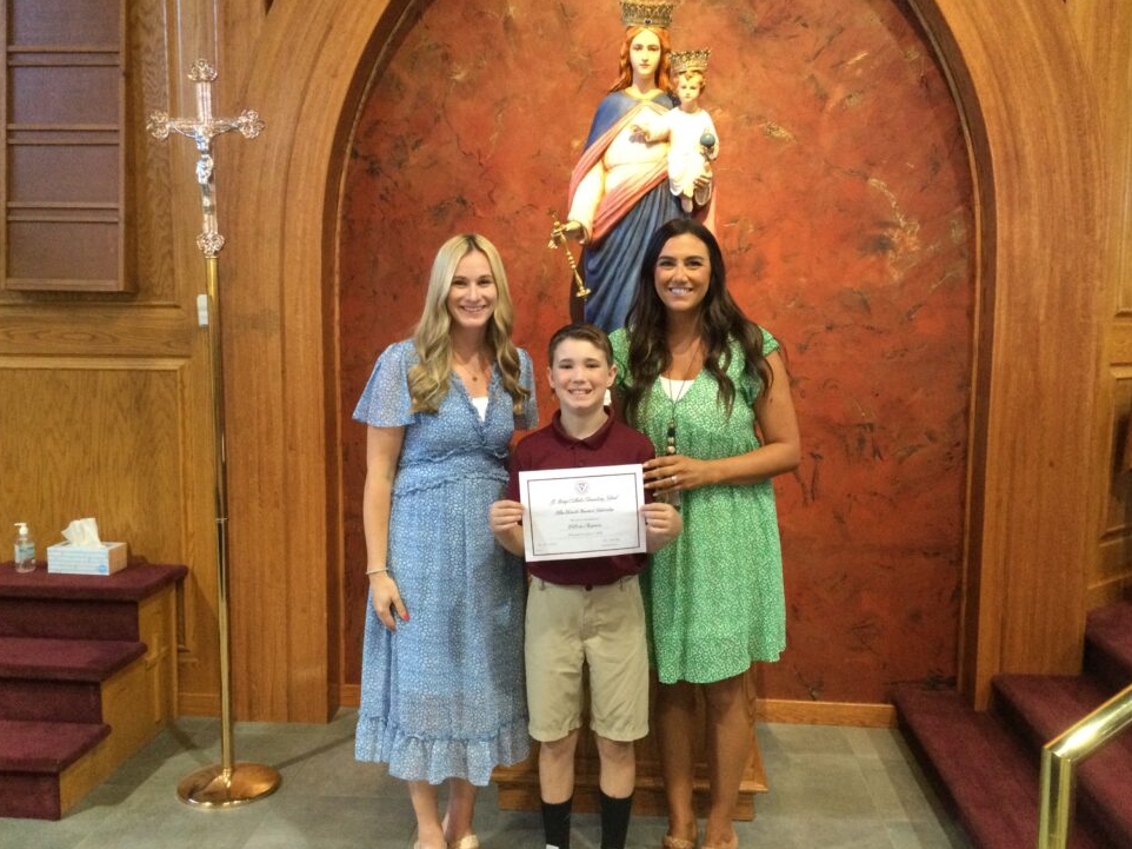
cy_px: 427
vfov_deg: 42.9
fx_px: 1079
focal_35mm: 33
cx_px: 570
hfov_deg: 55.4
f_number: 2.4
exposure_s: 1/17
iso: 200
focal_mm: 3.3
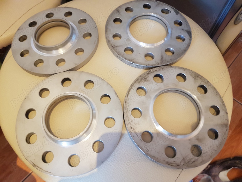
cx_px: 121
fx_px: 182
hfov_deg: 67.3
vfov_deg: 53.1
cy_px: 91
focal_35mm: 26
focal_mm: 4.2
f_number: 1.7
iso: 250
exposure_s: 1/14
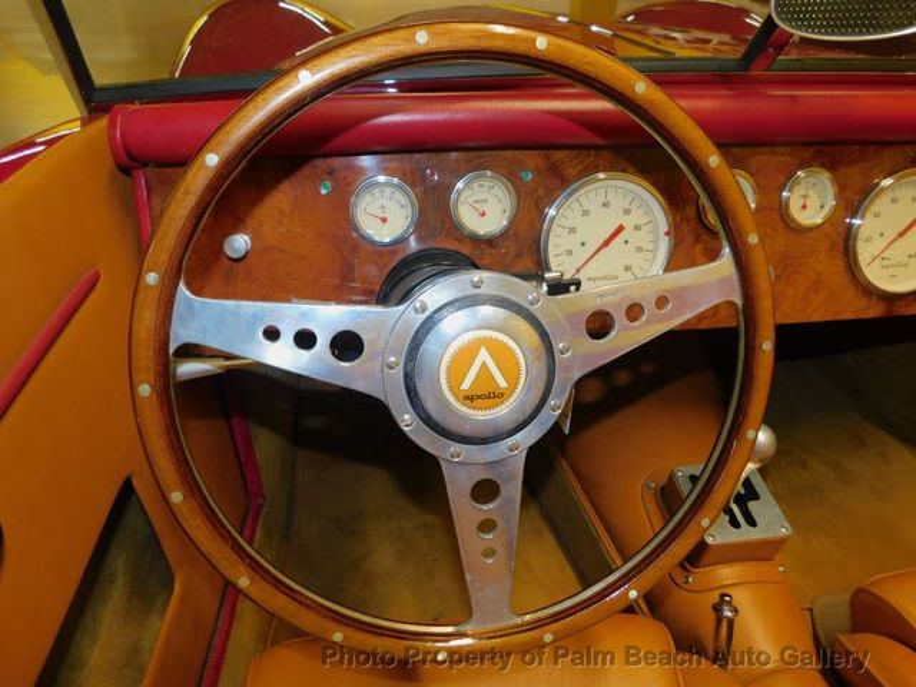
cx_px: 458
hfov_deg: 73.9
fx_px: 609
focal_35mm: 23
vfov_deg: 58.9
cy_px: 344
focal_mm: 4
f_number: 3
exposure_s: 1/30
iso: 200
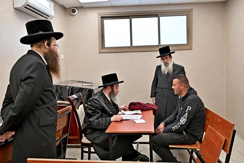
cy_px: 82
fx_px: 203
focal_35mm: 30
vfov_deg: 43.6
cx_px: 122
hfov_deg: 61.9
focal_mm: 30
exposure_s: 1/400
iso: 1000
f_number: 4
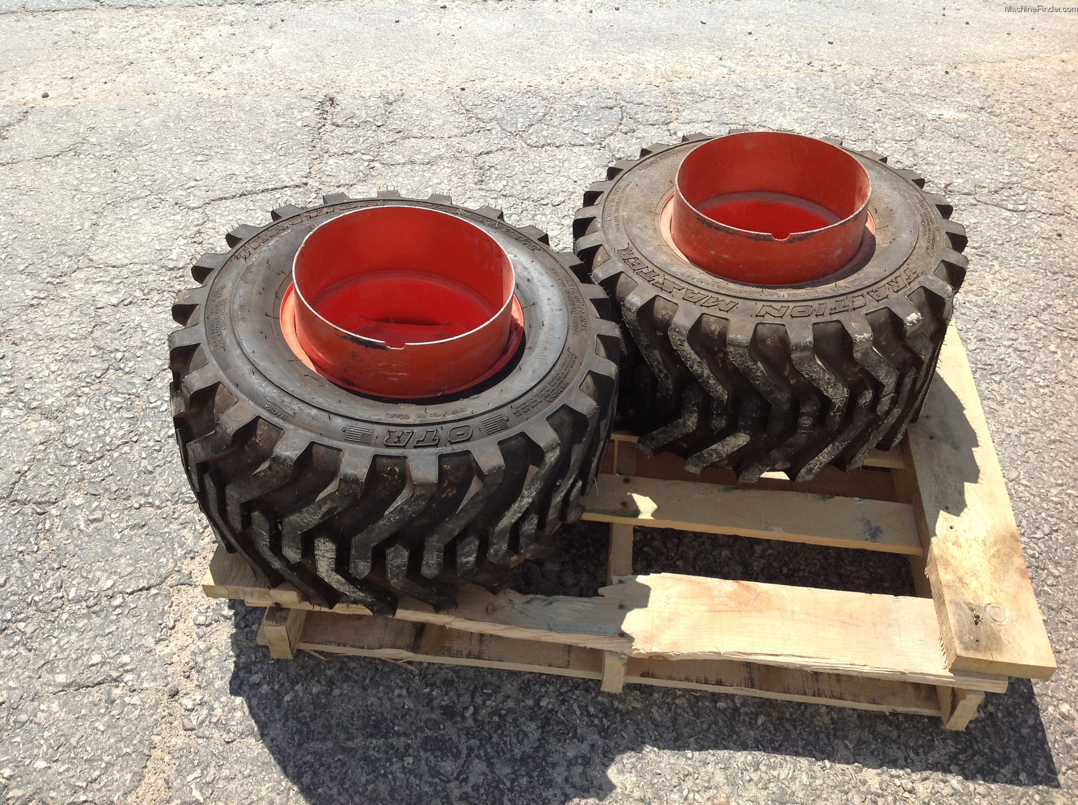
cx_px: 539
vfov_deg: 40.6
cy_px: 402
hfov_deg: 52.7
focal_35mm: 35
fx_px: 1088
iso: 50
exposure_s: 1/1259
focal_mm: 4.28
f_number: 2.4
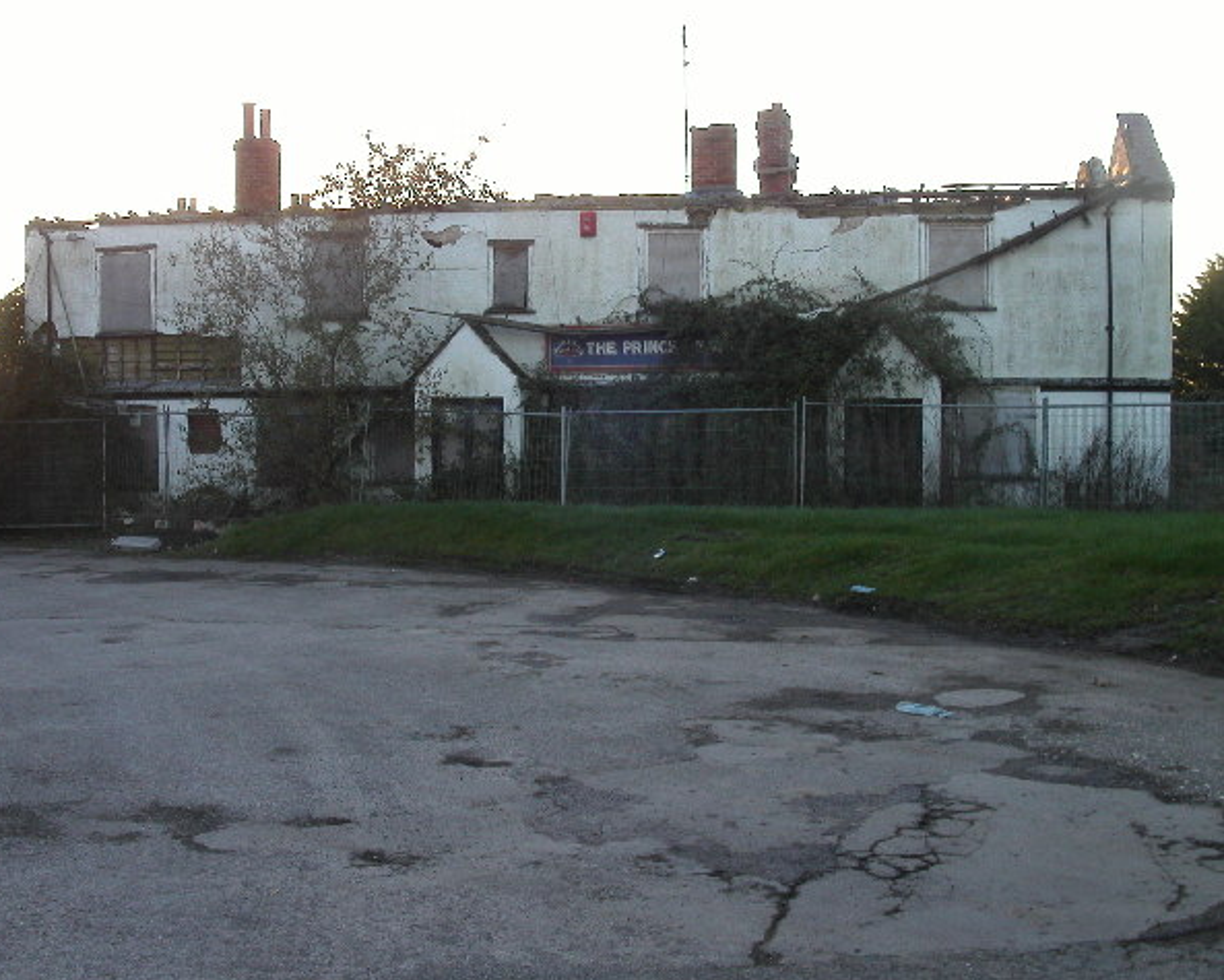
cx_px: 601
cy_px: 489
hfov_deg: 45.8
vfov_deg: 37.4
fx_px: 1450
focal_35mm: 40
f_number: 8
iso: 100
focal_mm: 7.8
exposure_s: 1/30
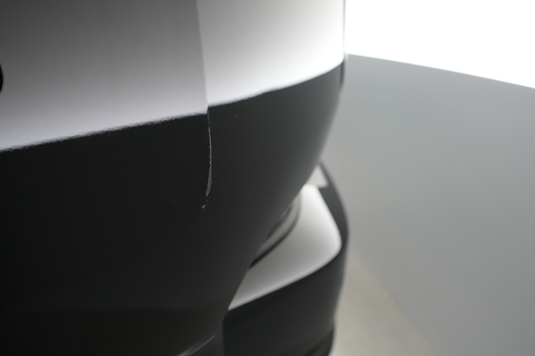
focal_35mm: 28
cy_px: 178
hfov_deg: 65.5
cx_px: 268
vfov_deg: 46.4
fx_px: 416
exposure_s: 1/100
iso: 3200
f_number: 4.5
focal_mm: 28
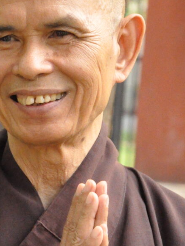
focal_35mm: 380
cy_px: 264
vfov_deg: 5.2
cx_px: 43
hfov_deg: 3.9
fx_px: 2710
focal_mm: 85
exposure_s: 1/1000
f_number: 9
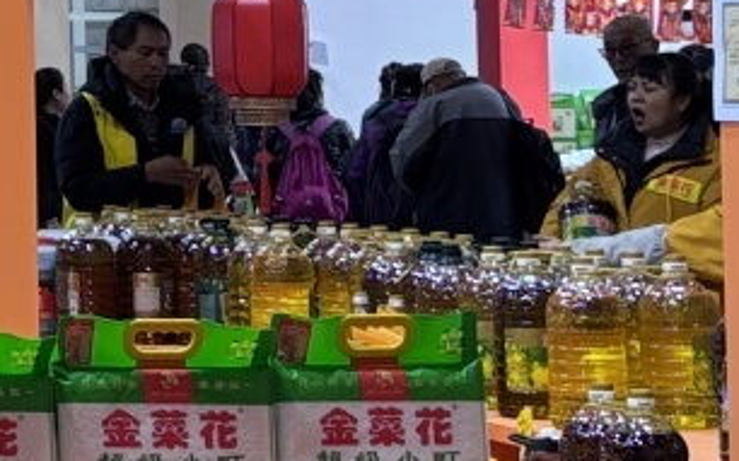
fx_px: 3483
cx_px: -737
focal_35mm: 173
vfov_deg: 7.5
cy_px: -188
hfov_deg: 11.0
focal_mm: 5.96
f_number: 1.6
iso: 64
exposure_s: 1/100
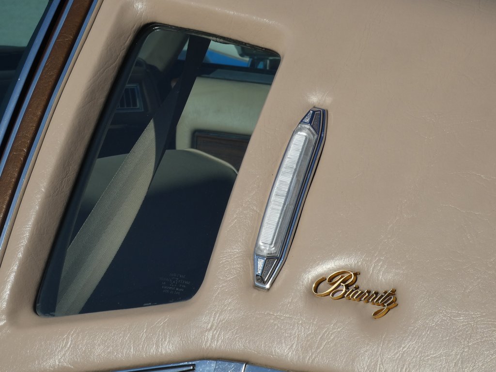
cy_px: 186
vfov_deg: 7.7
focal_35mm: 194
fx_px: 2780
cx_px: 248
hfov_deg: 10.2
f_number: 6.3
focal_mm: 34.8
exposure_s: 1/800
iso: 80
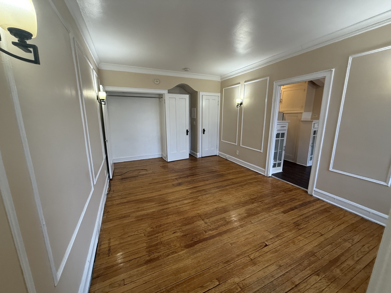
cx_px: 196
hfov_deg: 102.1
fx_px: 158
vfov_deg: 85.7
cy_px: 146
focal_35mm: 14
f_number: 2.2
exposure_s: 1/120
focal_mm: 2.22
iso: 250
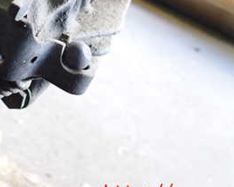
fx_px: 388
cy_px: 4
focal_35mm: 56
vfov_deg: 25.9
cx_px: 38
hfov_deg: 32.4
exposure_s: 1/30
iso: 320
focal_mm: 4.5
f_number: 2
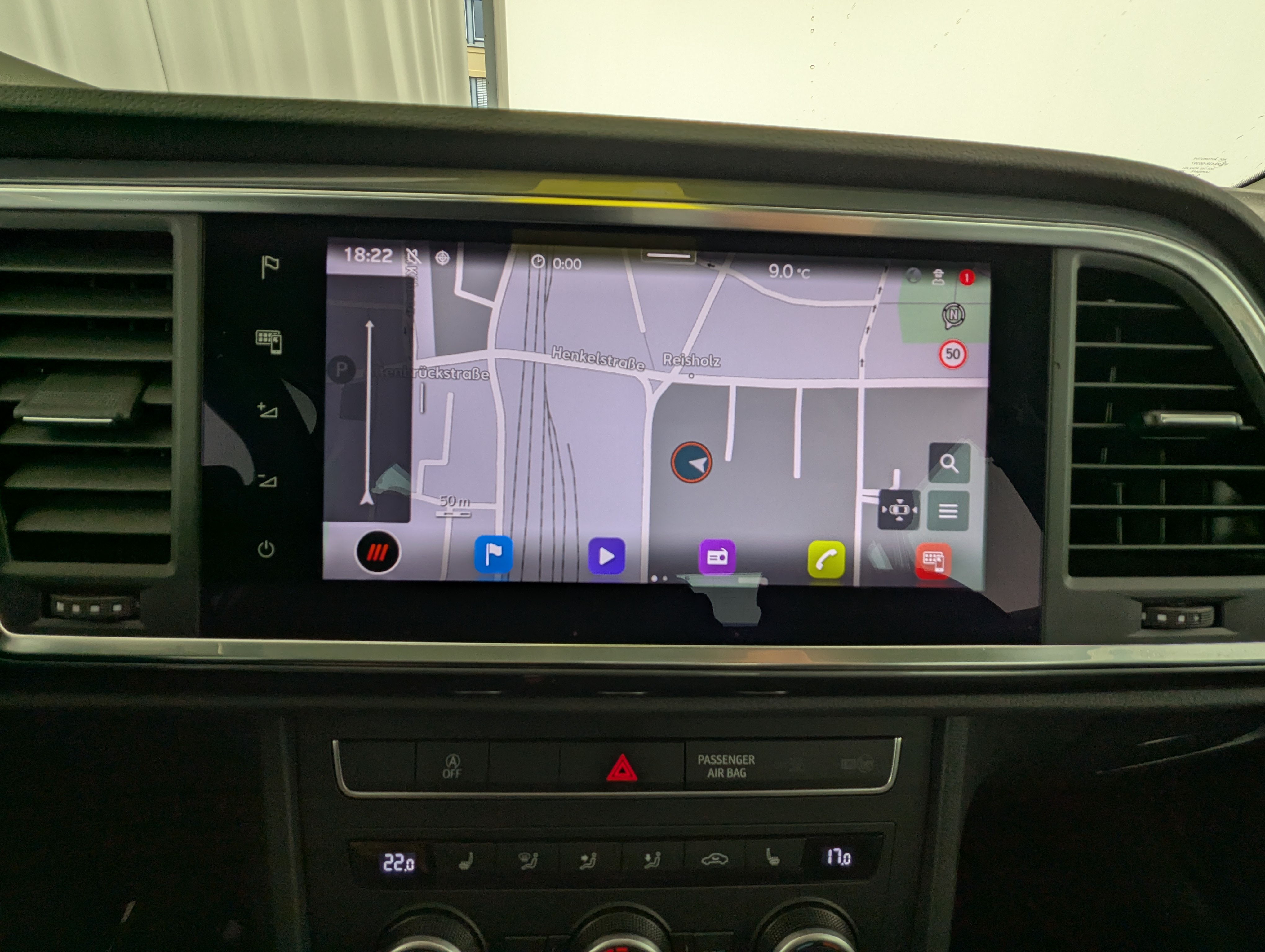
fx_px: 586
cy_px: 476
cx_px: 632
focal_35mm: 16
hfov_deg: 94.4
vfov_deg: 78.2
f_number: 2.2
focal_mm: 2.35
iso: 55
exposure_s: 1/92
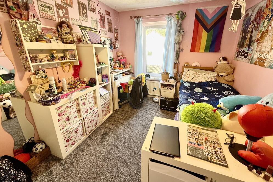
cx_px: 140
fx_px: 114
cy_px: 84
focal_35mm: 15
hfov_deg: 100.4
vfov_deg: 77.2
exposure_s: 1/99
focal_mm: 2.22
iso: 125
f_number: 2.2
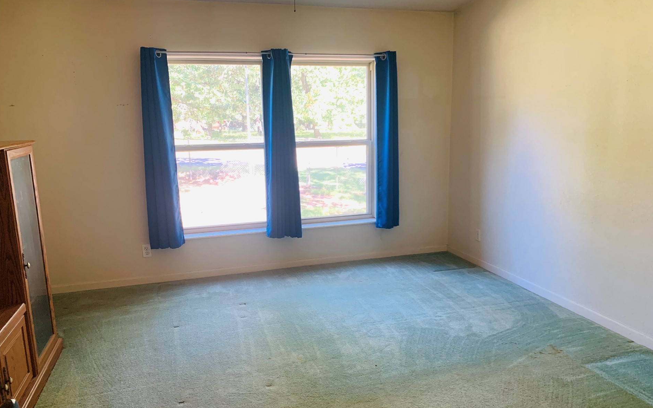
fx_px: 498
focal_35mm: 28
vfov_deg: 44.5
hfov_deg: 66.5
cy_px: 210
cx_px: 330
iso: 125
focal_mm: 4.25
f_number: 1.8
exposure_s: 1/60
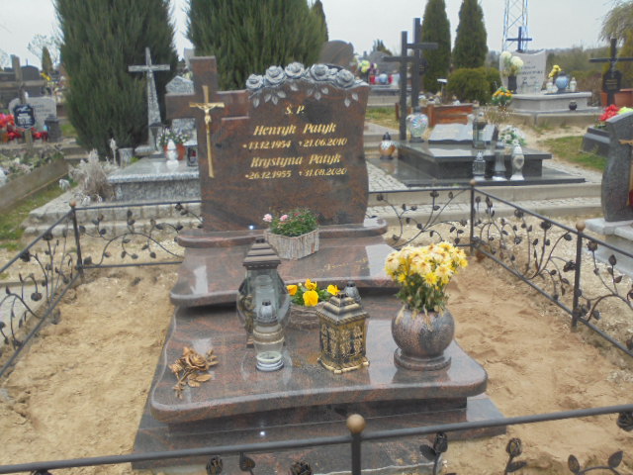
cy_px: 238
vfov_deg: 41.8
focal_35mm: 34
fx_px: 622
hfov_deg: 54.0
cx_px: 316
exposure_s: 1/250
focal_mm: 6.1
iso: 100
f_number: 4
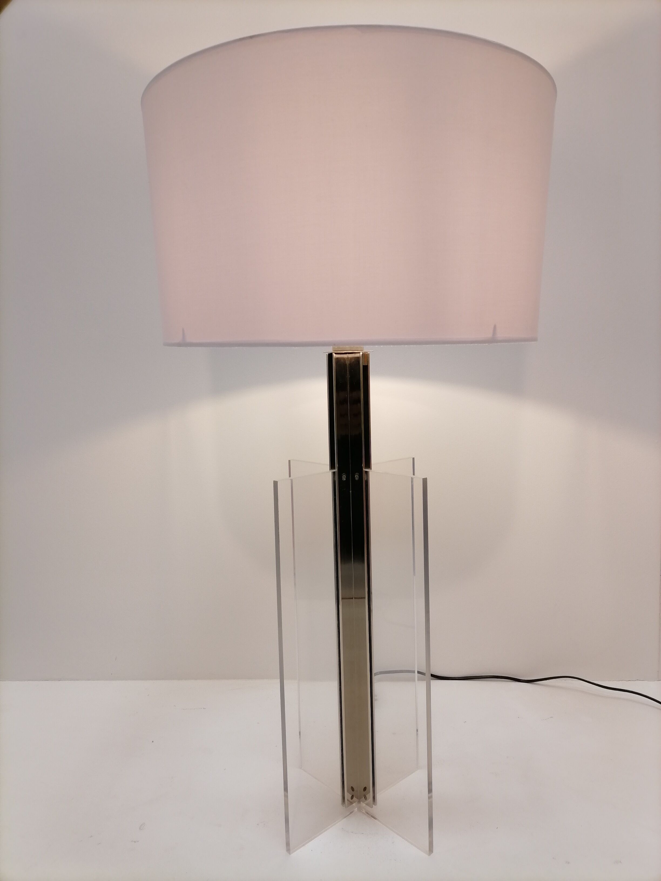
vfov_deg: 67.3
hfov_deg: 53.1
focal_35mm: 26
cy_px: 440
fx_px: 662
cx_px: 330
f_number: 1.8
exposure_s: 1/33.3
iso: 80
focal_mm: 5.4
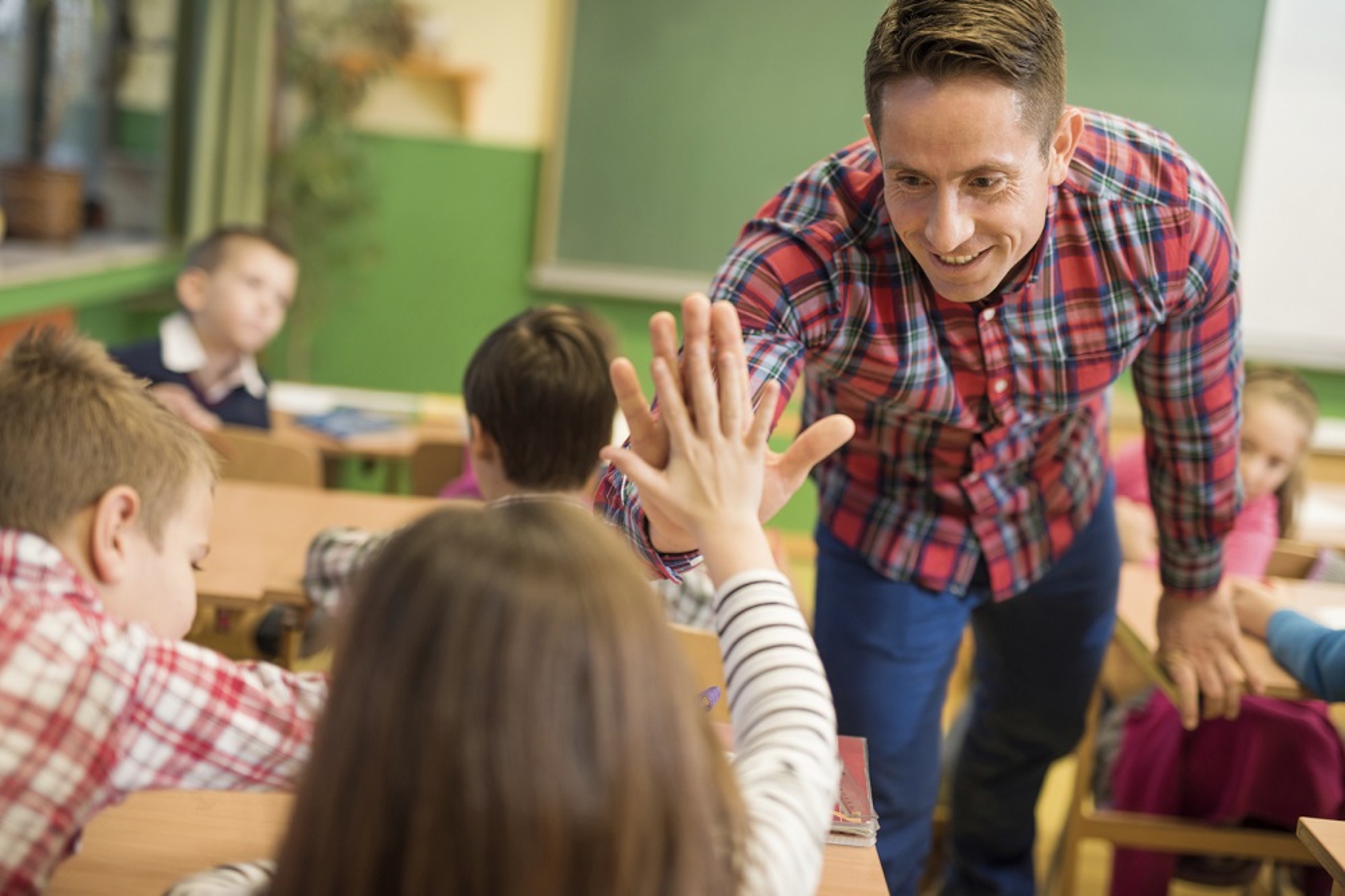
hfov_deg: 39.6
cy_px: 448
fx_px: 1867
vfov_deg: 27.0
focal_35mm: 50
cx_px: 672
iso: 200
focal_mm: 50
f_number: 1.8
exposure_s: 1/100
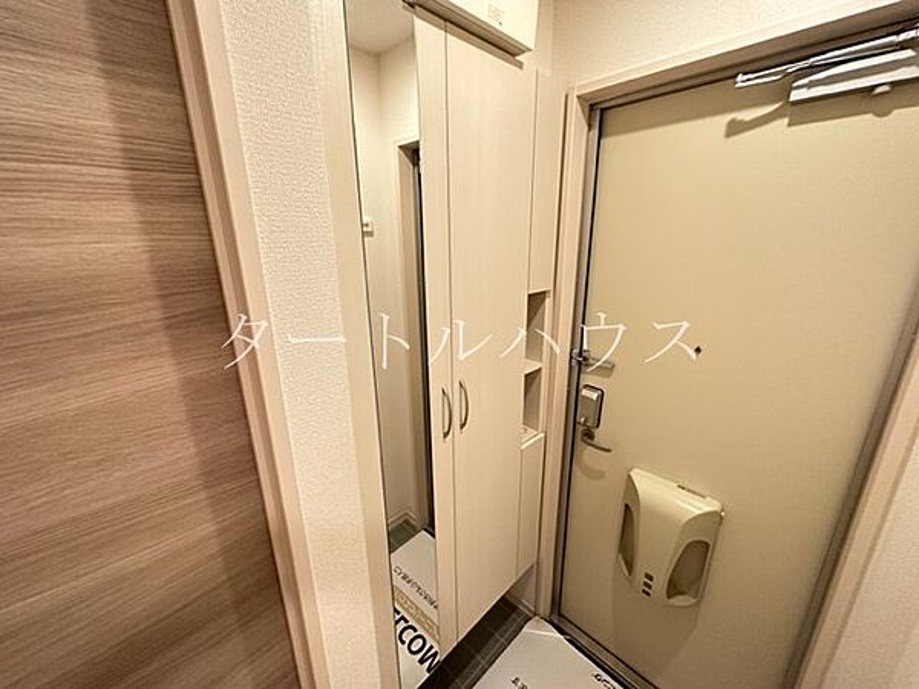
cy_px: 344
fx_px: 372
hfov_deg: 102.1
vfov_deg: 85.7
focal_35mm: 14
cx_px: 460
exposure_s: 1/77
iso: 320
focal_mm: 2.22
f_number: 2.2
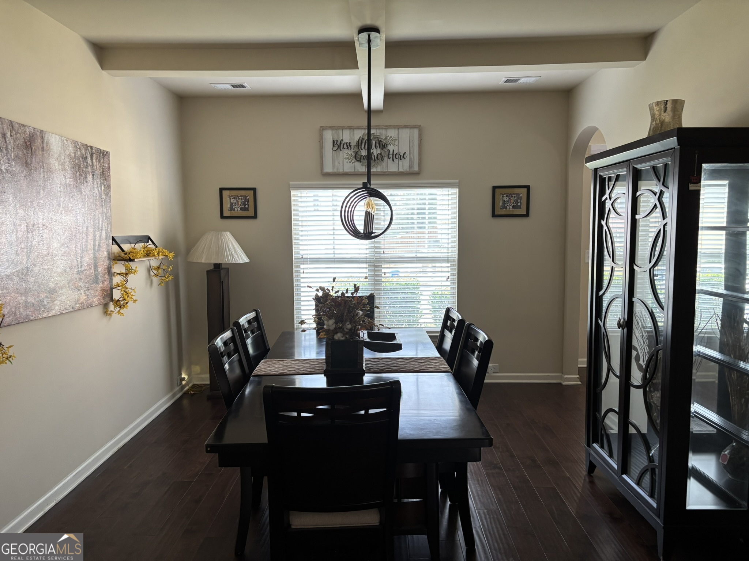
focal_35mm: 26
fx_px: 563
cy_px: 280
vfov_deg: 53.1
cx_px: 374
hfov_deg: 67.3
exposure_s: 1/60
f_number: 1.6
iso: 160
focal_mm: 5.96
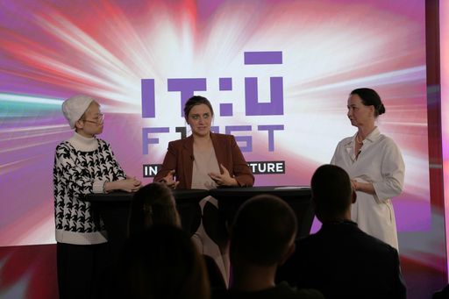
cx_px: 224
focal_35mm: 75
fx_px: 935
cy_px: 150
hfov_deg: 27.0
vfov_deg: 18.2
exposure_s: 1/160
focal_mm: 75
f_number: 4.5
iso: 1000
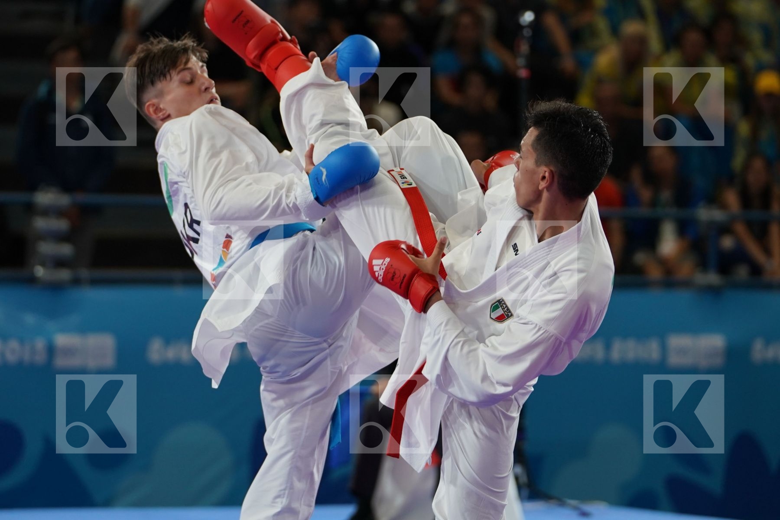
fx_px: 4420
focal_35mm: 204
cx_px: 390
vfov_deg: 6.7
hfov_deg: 10.1
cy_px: 260
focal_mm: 136
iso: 1000
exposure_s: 1/1000
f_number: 2.8
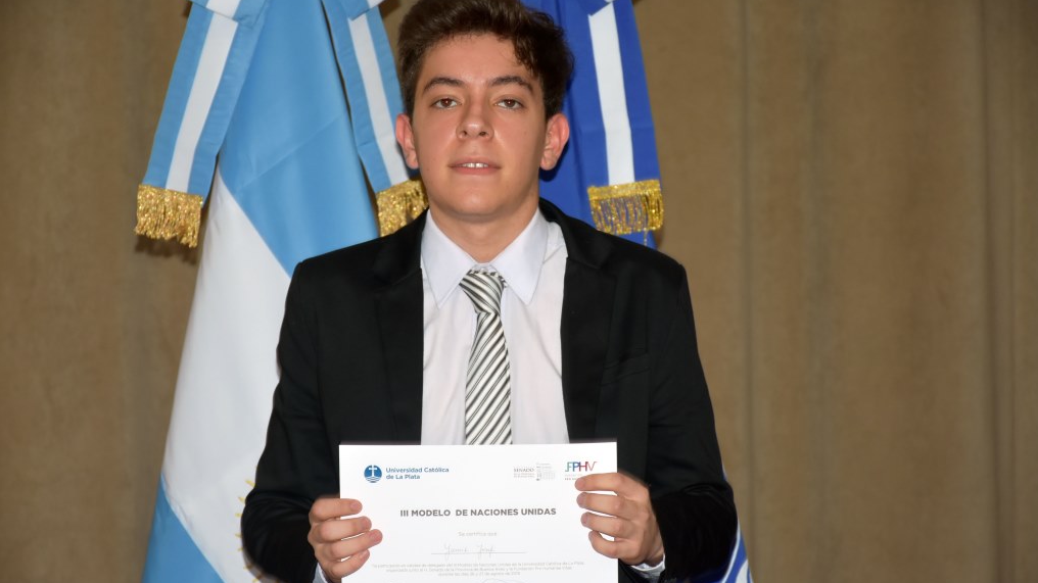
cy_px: 323
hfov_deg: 14.3
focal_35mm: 151
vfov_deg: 8.1
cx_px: 521
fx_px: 4142
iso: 800
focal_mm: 95
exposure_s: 1/60
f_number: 5.3
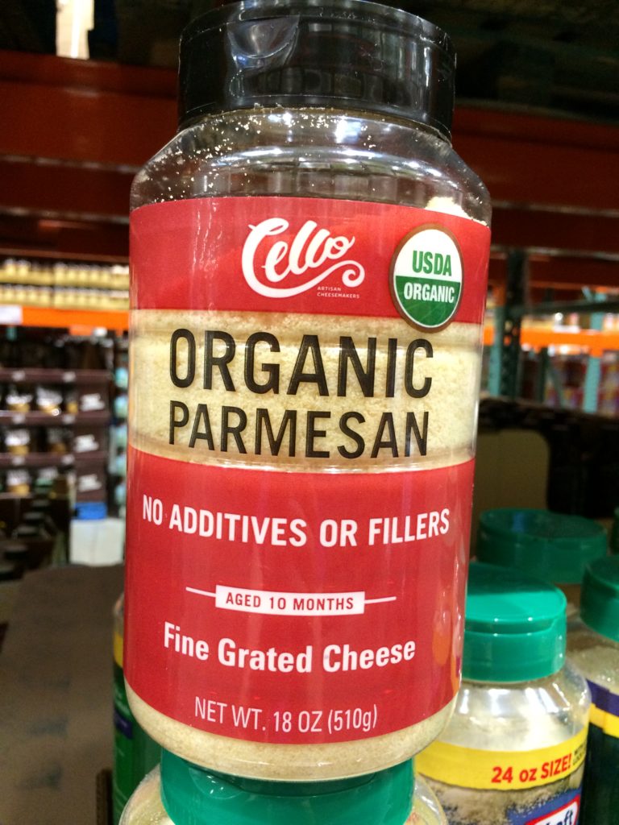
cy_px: 412
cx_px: 310
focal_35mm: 29
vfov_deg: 61.7
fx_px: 691
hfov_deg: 48.2
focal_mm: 4.15
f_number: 2.2
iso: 160
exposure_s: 1/30
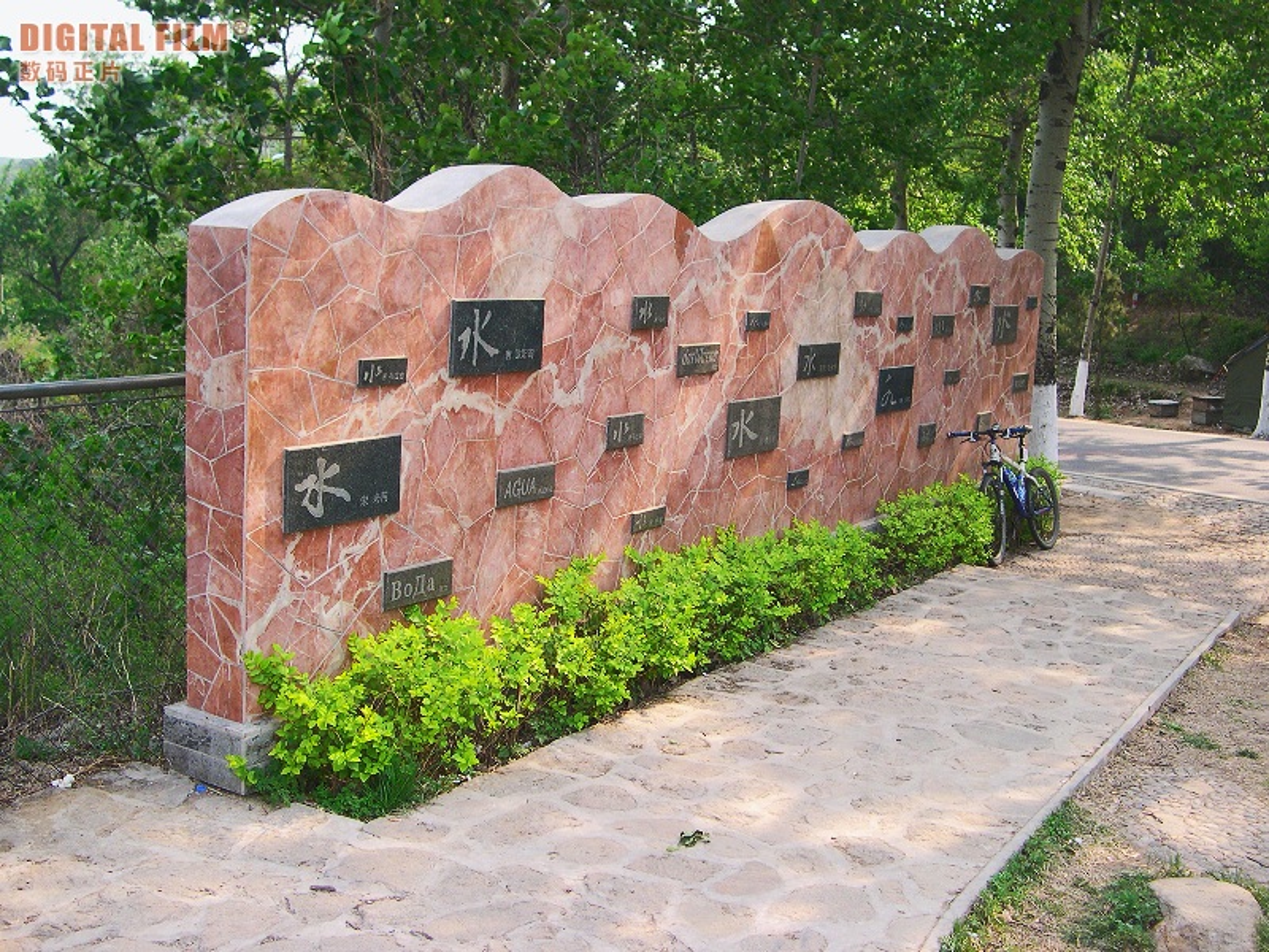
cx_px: 634
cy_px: 476
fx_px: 1393
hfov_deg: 49.0
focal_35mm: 38
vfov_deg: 37.7
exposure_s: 1/250
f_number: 2.8
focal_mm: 8
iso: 100
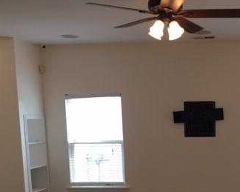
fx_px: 398
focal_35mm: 56
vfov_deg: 26.3
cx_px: 212
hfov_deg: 32.1
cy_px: 171
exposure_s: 1/120
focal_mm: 4.15
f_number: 2.2
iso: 50
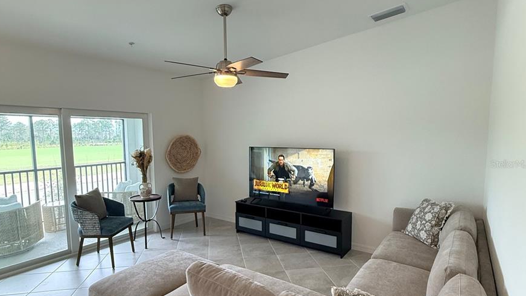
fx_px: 293
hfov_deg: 83.9
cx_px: 262
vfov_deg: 53.5
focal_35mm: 21
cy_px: 164
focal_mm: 2.22
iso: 250
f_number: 2.2
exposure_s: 1/120
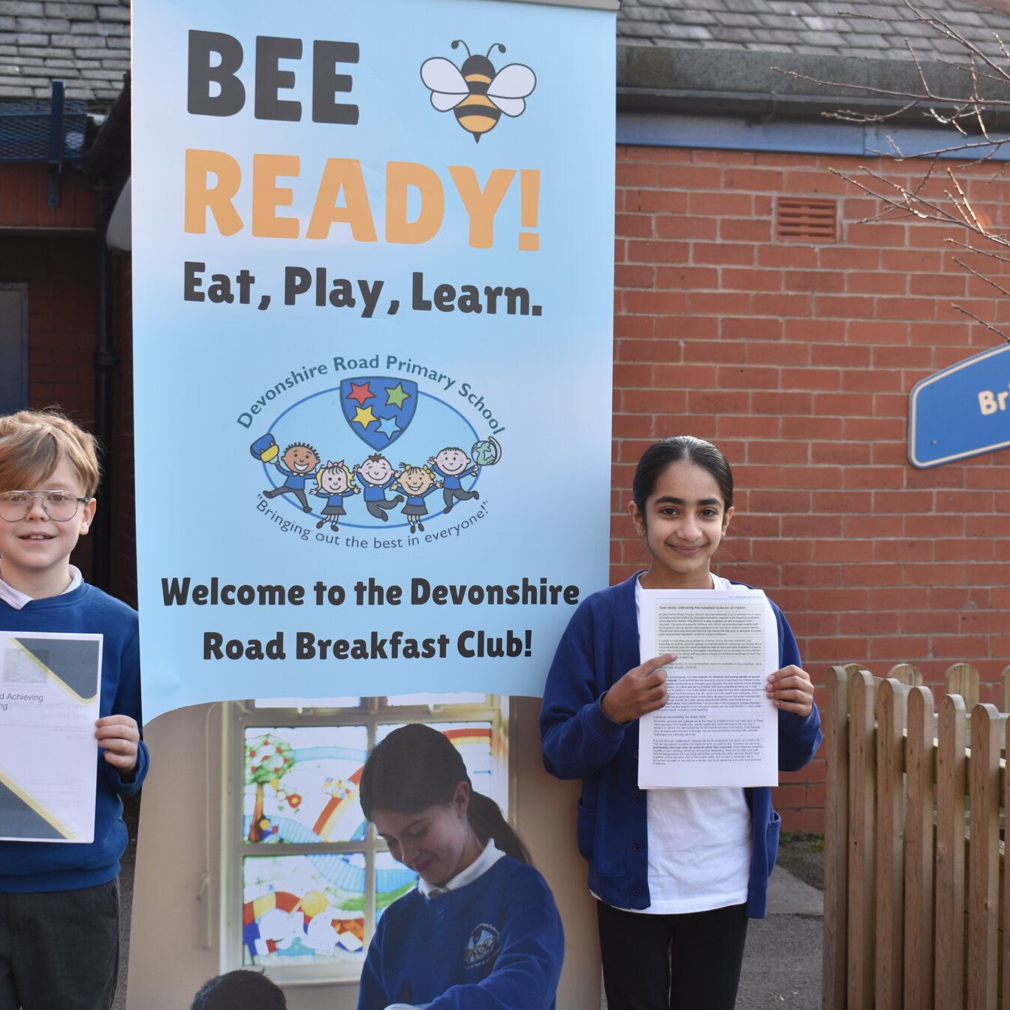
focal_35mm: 66
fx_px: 2179
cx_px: 450
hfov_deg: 26.1
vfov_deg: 26.1
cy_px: 501
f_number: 5.6
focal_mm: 34
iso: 100
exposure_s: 1/60
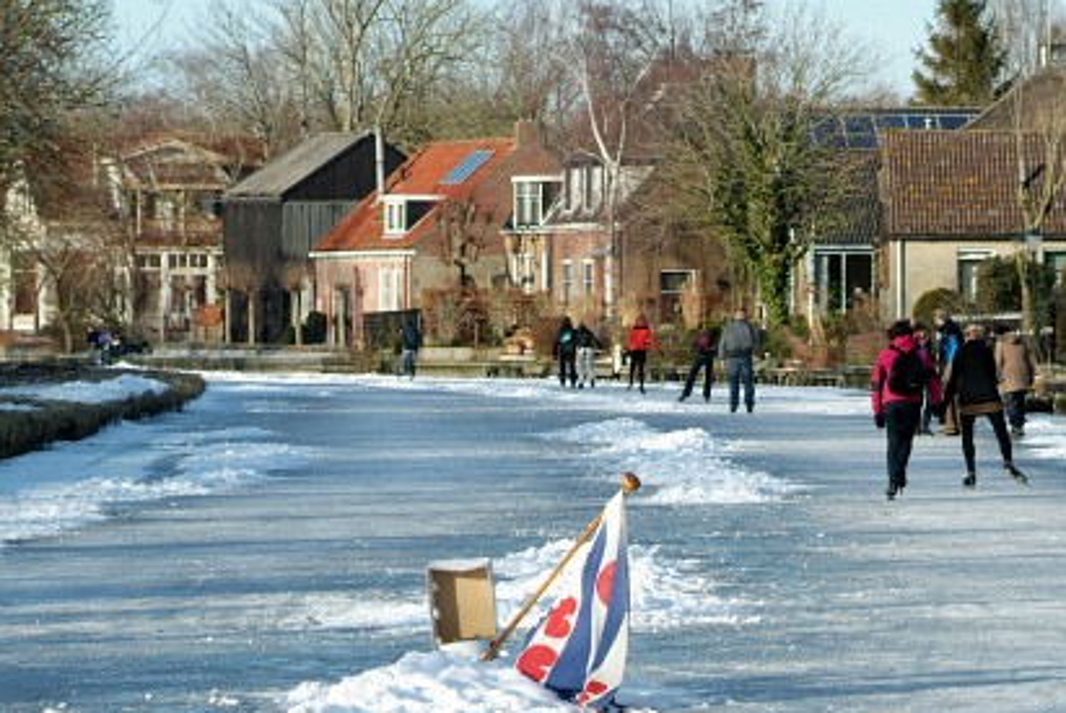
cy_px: 346
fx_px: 4772
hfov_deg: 12.7
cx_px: 581
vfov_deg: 8.5
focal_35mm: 161
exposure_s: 1/180
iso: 200
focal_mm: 98
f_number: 9.5
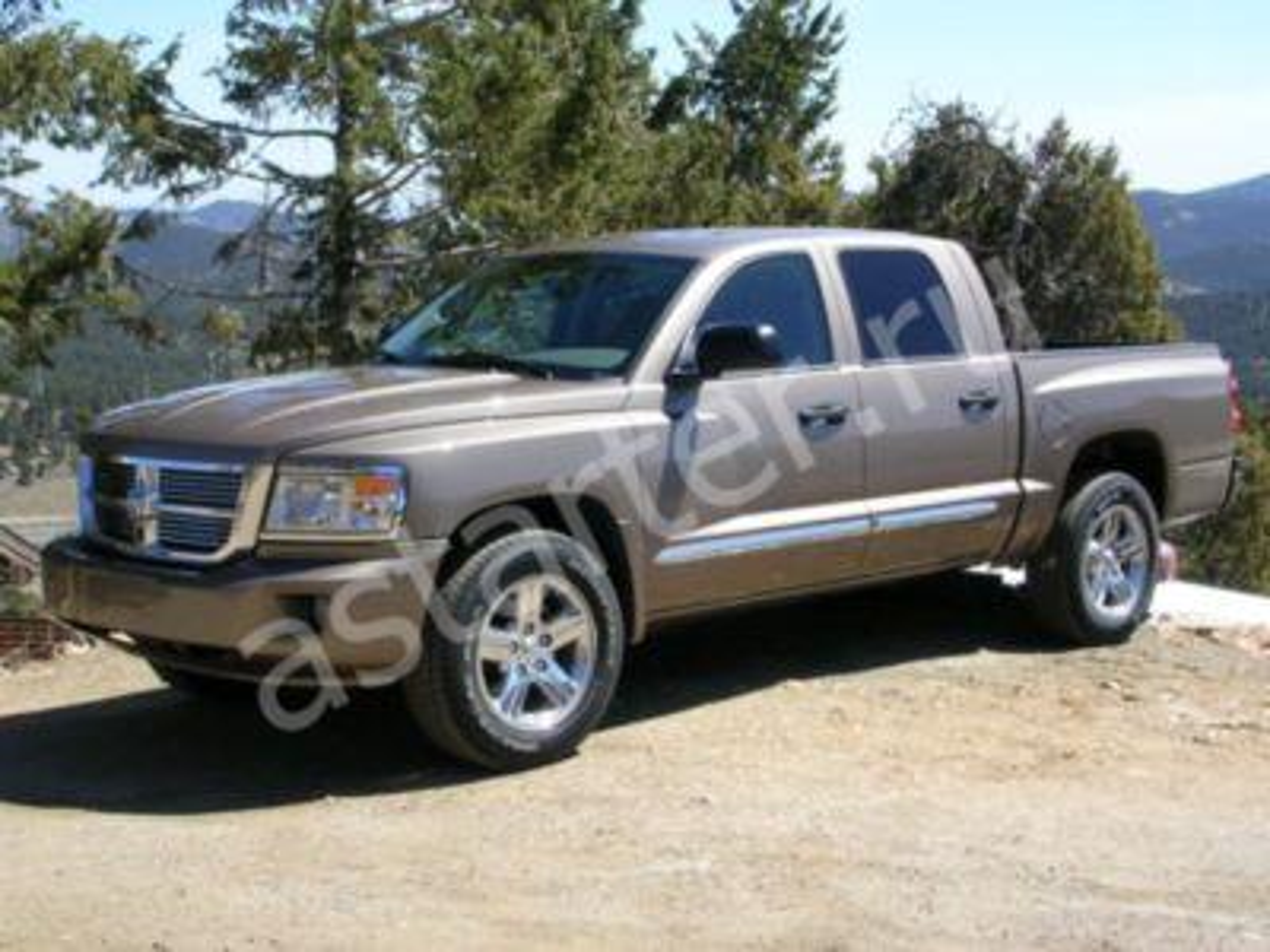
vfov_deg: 26.1
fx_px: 2055
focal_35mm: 56
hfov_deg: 34.3
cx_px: 635
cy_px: 476
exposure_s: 1/142
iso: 50
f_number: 6.6
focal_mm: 8.5
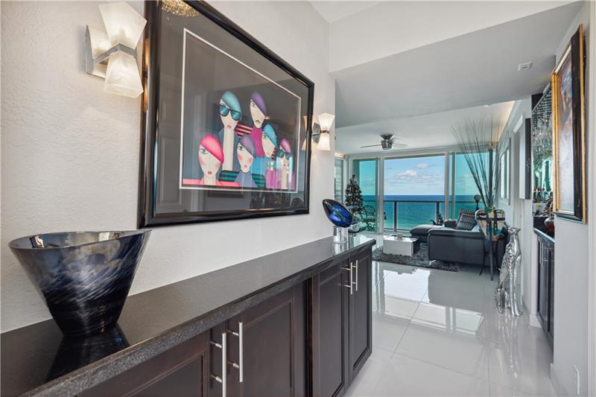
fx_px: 265
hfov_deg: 96.7
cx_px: 298
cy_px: 198
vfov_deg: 73.7
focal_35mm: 16
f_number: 8
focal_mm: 16
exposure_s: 1/40
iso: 250
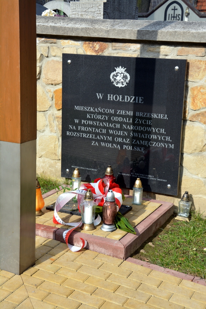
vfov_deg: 31.9
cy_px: 154
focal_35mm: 63
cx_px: 103
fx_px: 540
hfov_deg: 21.6
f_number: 8
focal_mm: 42
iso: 200
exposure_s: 1/250
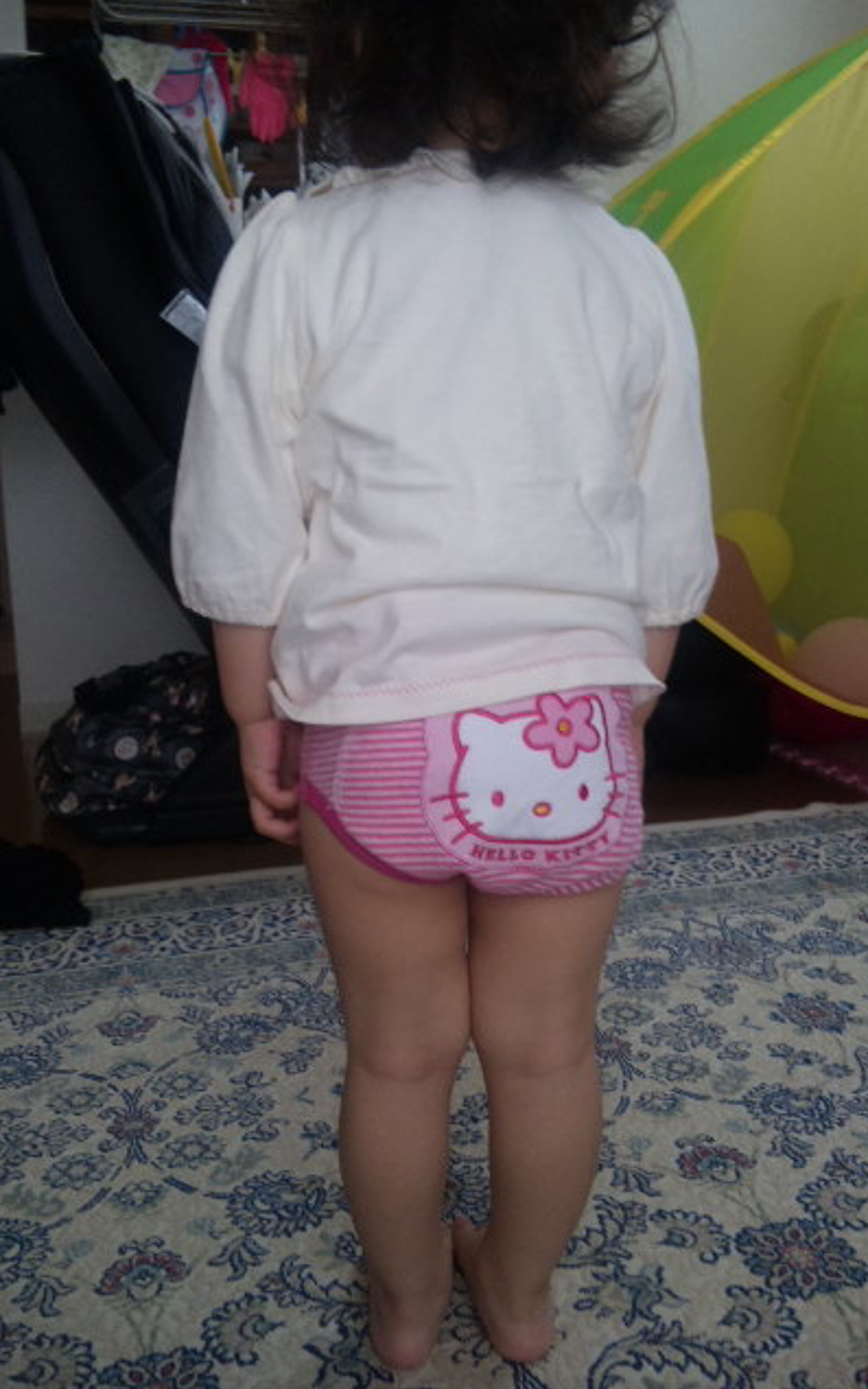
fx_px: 1173
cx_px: 437
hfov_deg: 40.6
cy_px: 696
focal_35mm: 31
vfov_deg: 61.2
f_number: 2.8
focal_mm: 4.82
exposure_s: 1/20
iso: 104
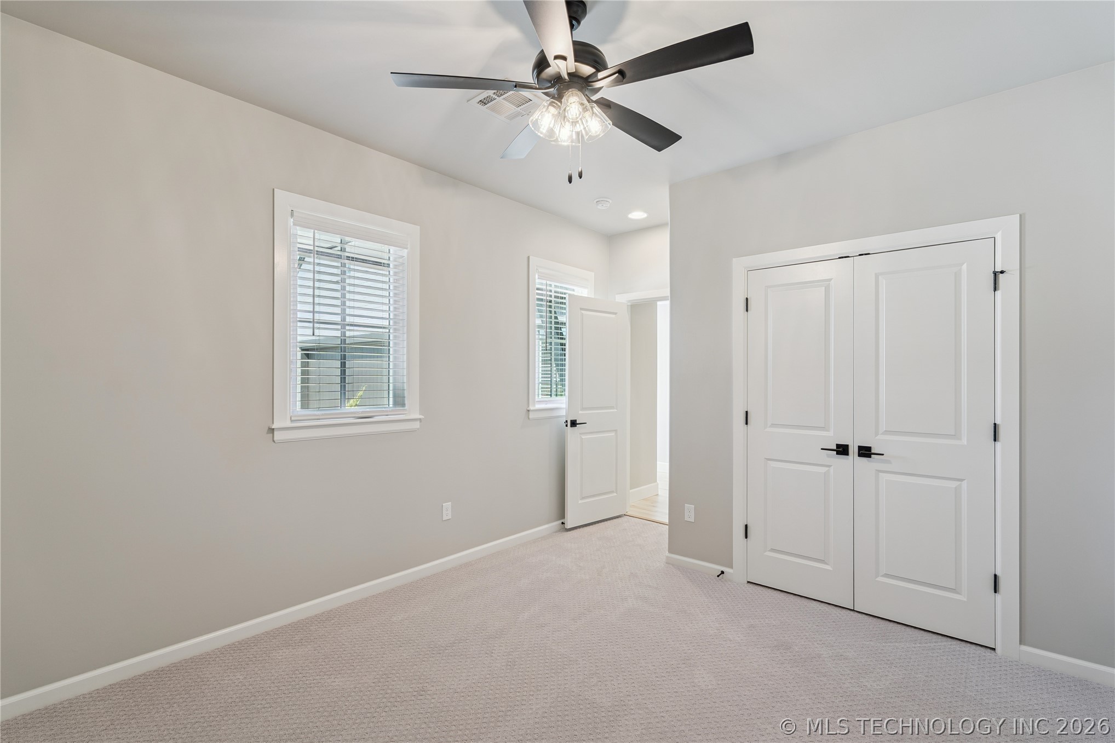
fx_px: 495
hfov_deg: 96.7
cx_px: 558
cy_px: 372
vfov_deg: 73.7
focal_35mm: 16
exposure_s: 1/40
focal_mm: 16
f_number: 5.6
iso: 200
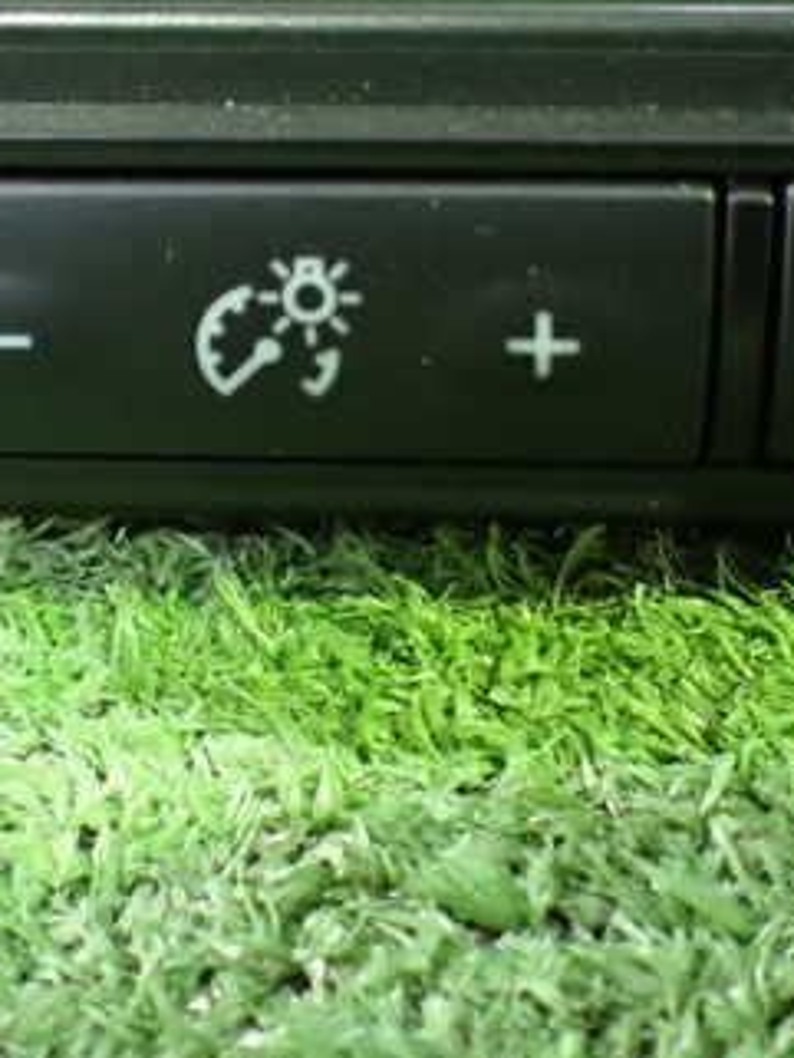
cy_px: 399
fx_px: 1712
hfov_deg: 26.1
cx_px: 461
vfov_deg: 34.2
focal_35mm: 56
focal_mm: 5.4
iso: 1250
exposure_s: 1/30
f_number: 2.3
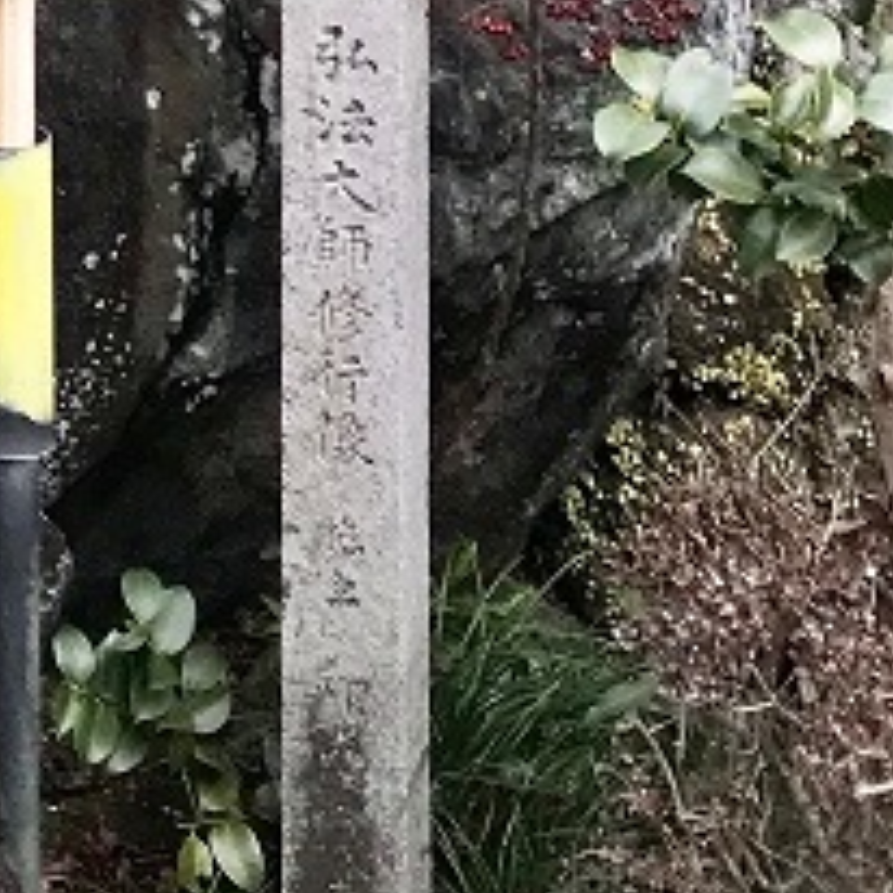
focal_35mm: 121
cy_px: -975
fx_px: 3532
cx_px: -577
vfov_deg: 12.4
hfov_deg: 13.3
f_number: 1.8
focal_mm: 3.99
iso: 40
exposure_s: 1/120
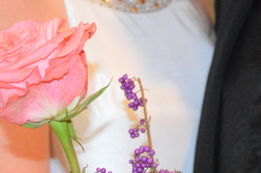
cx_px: 261
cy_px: -21
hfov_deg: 11.6
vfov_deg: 7.8
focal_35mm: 175
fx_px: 1268
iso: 2500
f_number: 4
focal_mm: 28
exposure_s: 1/60
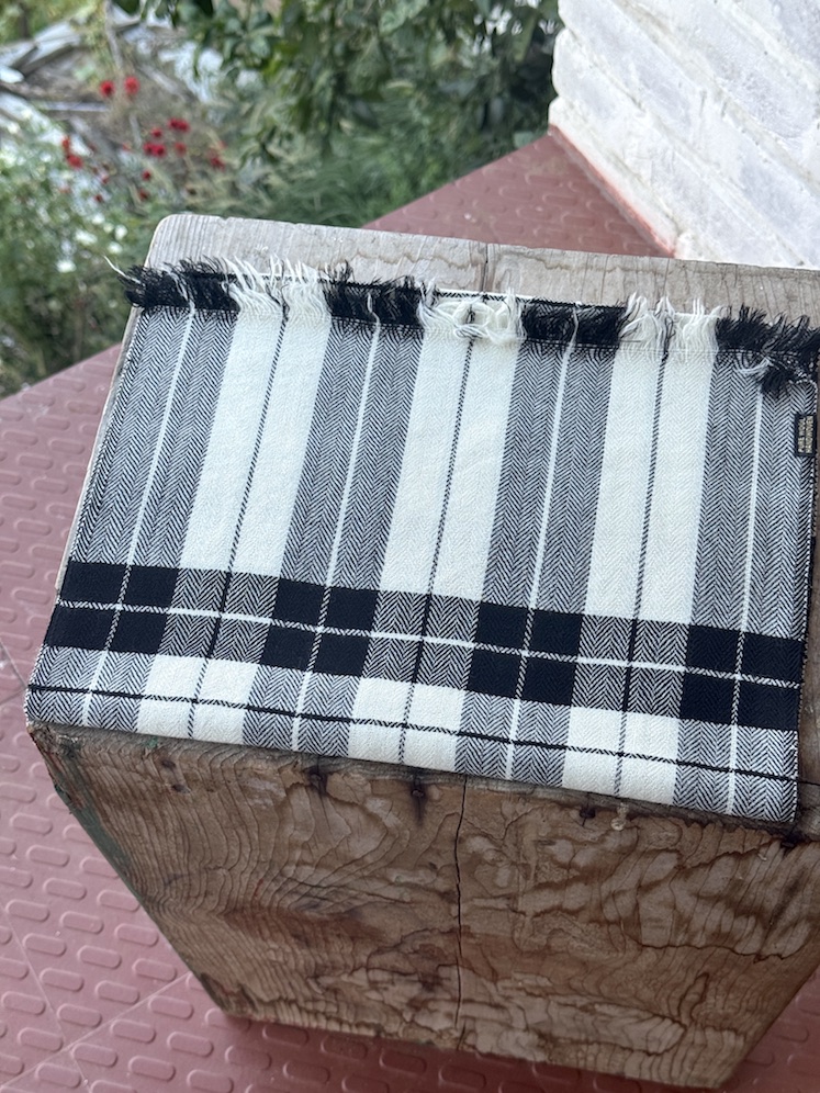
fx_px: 1516
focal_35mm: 48
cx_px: 410
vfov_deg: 39.7
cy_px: 546
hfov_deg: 30.3
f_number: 1.78
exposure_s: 1/261
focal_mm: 6.76
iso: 64
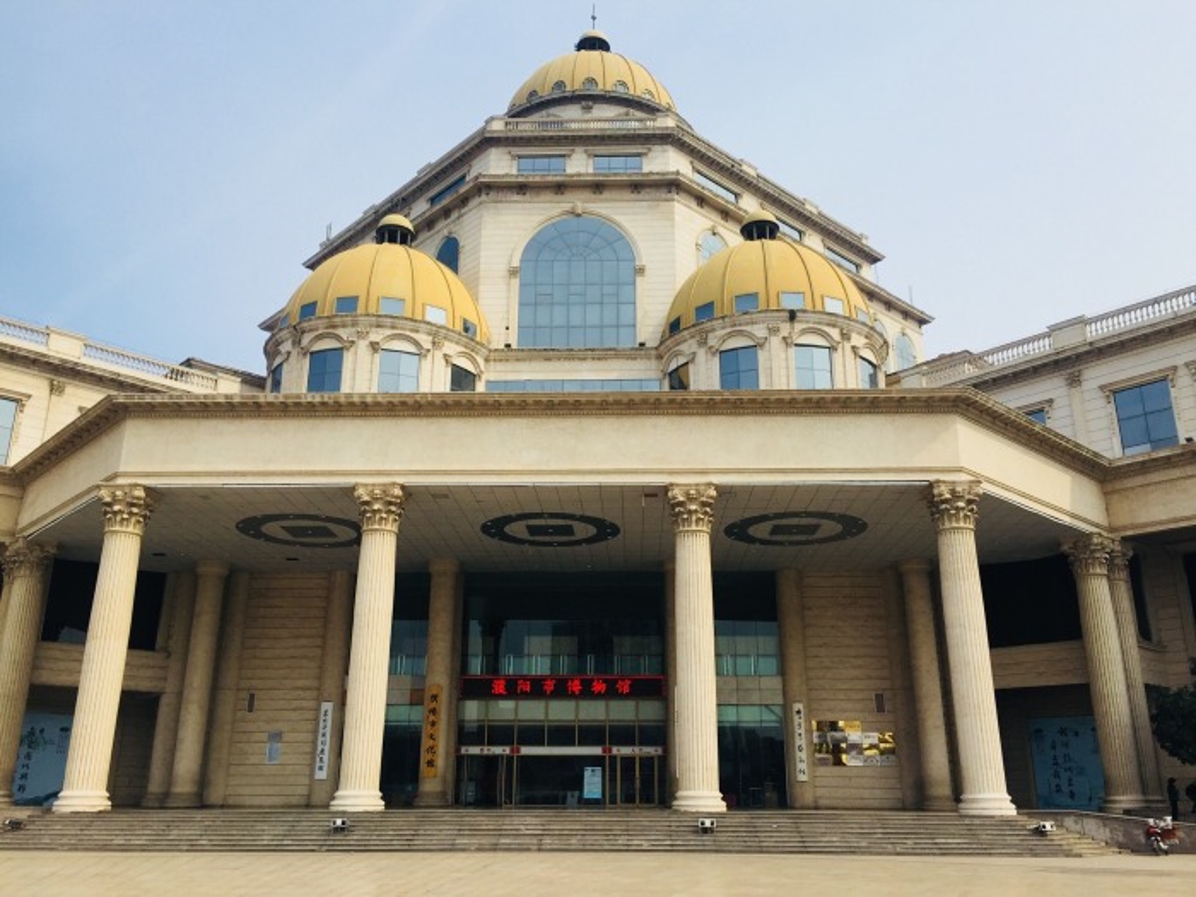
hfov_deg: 61.7
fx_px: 1002
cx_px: 598
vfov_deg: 48.2
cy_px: 448
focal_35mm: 29
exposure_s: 1/2639
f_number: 2.2
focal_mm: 4.15
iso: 32
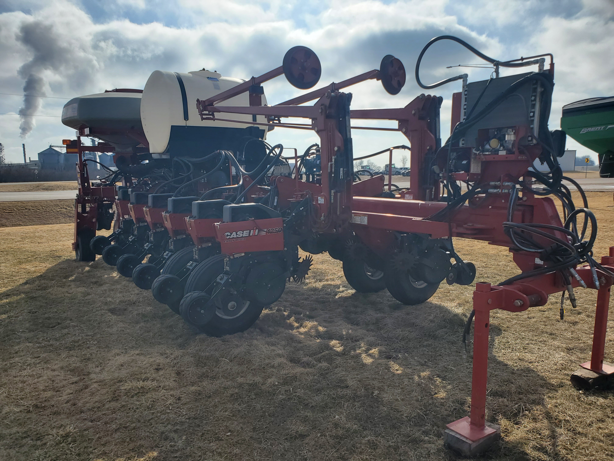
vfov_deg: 53.1
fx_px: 461
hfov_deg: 67.3
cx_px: 307
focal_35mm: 26
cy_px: 230
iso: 50
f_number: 2.4
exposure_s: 1/3707
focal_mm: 4.3
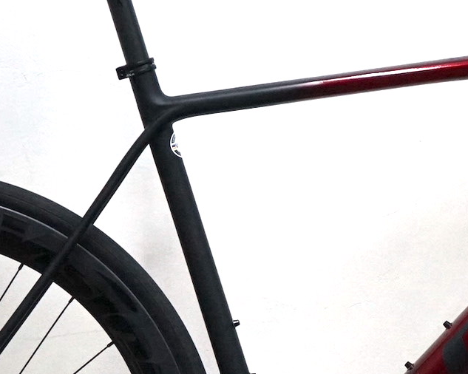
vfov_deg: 6.9
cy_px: 298
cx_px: 409
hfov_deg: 8.6
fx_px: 3116
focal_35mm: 225
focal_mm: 69
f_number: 5.6
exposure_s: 1/160
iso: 3200
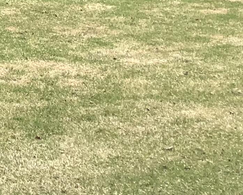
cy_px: -186
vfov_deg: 10.8
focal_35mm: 131
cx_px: -261
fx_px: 942
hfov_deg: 12.7
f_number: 2.4
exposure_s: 1/1431
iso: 25
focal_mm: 3.3
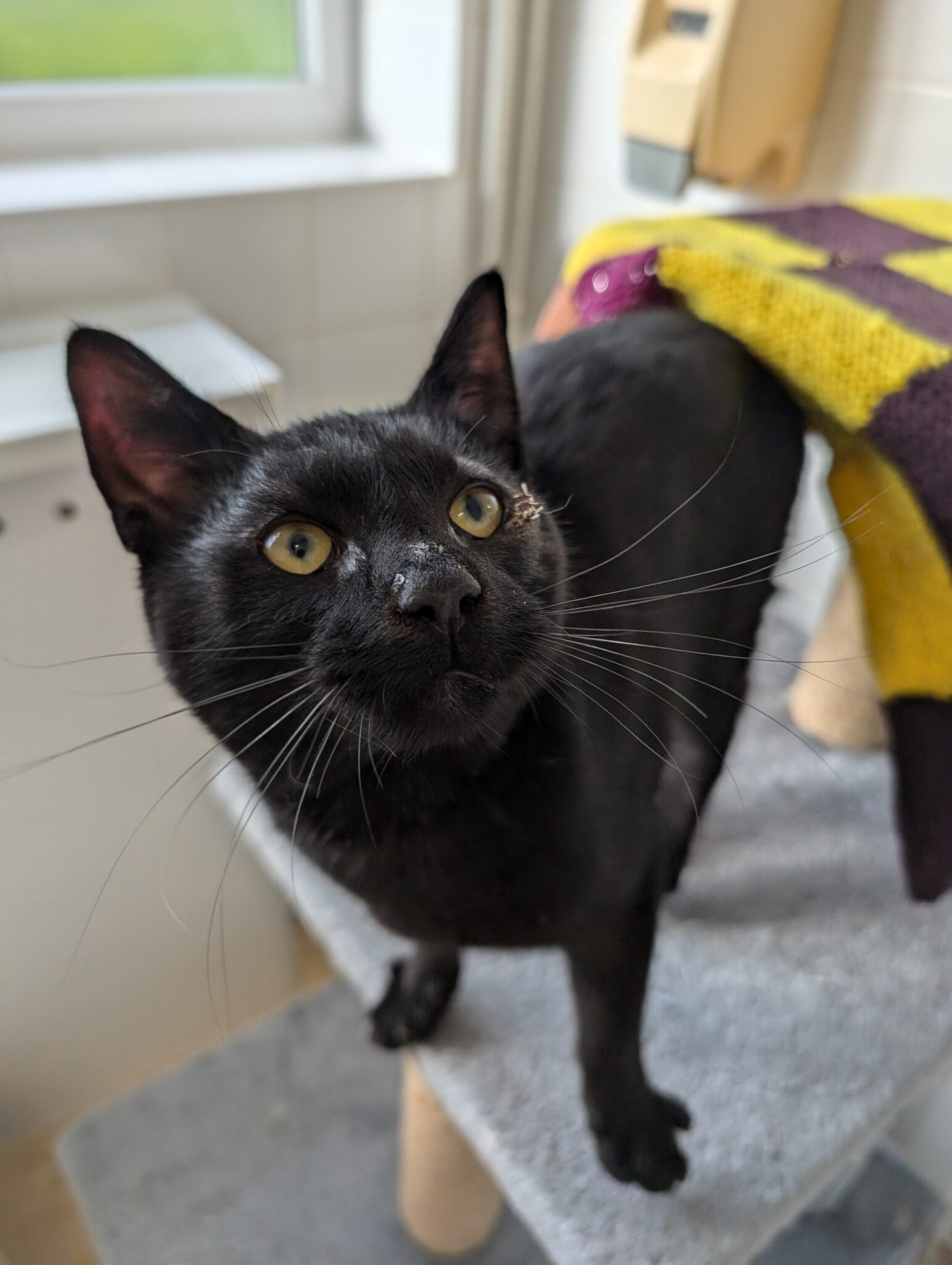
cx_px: 476
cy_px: 632
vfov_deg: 71.5
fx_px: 878
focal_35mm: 24
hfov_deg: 56.9
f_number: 1.68
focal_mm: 6.9
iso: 20
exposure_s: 1/256
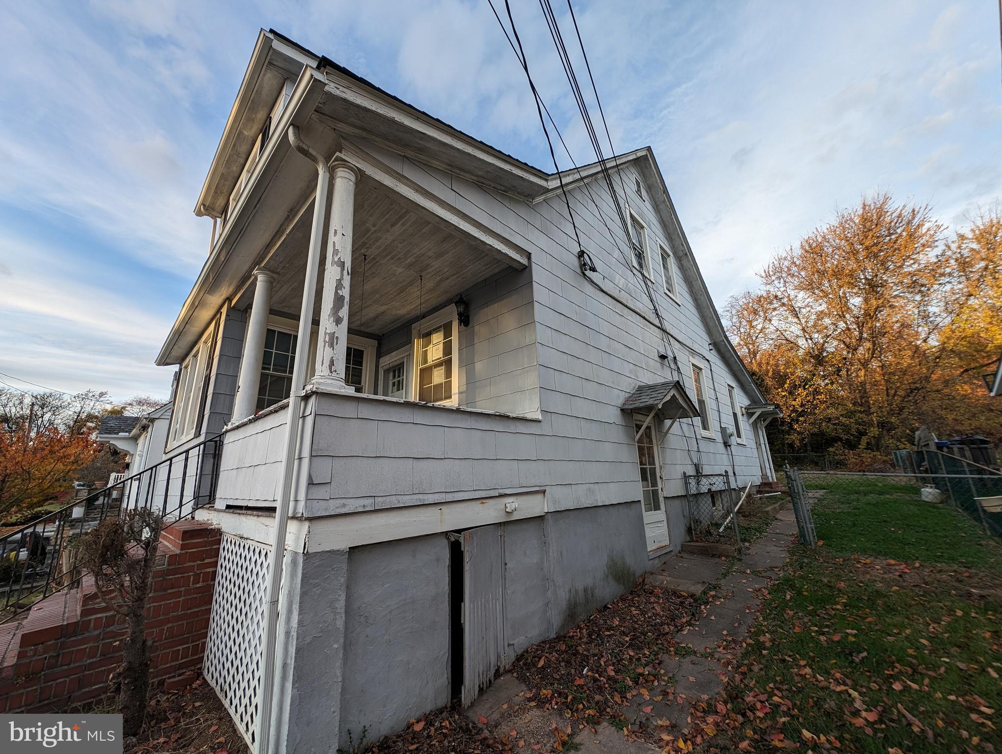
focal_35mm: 12
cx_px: 501
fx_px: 348
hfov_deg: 110.5
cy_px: 377
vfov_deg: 94.6
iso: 41
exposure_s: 1/257
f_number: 1.95
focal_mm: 2.23
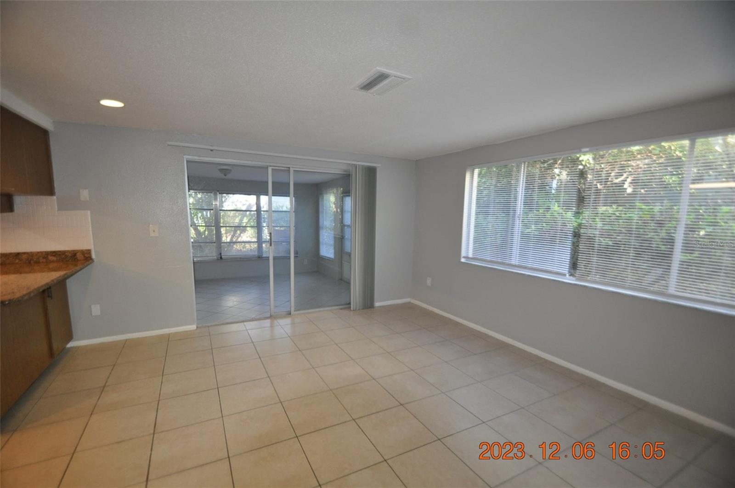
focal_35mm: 15
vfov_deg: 77.2
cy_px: 244
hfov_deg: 100.5
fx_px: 306
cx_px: 368
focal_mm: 10
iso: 800
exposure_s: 1/100
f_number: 3.5
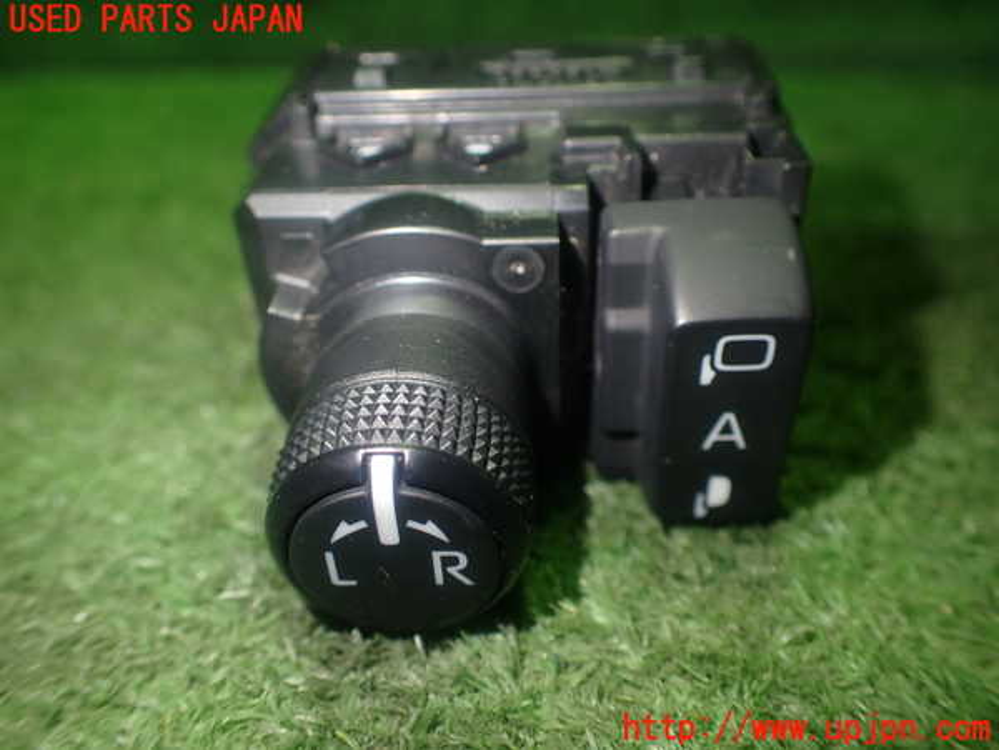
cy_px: 375
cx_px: 500
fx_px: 866
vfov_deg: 46.8
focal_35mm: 30
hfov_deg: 60.0
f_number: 2.3
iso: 200
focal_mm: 5.4
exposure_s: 1/30
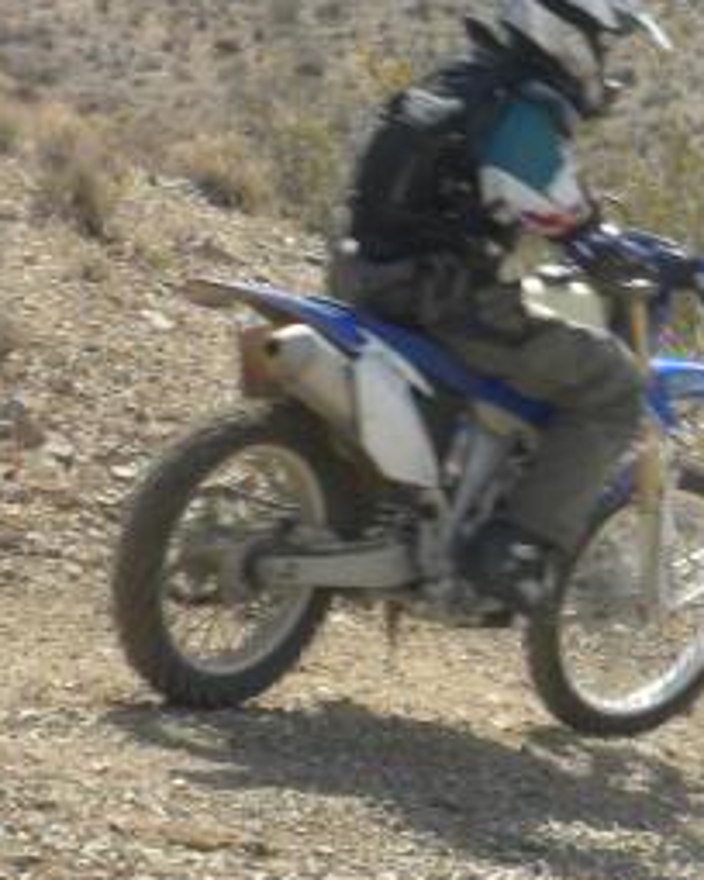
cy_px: 421
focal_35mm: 159
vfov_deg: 12.1
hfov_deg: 9.7
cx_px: 687
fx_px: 4141
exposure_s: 1/85.8
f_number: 11
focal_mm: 9.1
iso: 90
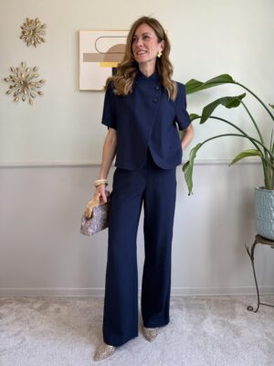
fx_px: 253
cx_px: 137
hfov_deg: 56.8
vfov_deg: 71.6
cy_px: 183
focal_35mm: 24
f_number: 1.78
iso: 64
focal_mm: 6.76
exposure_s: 1/233
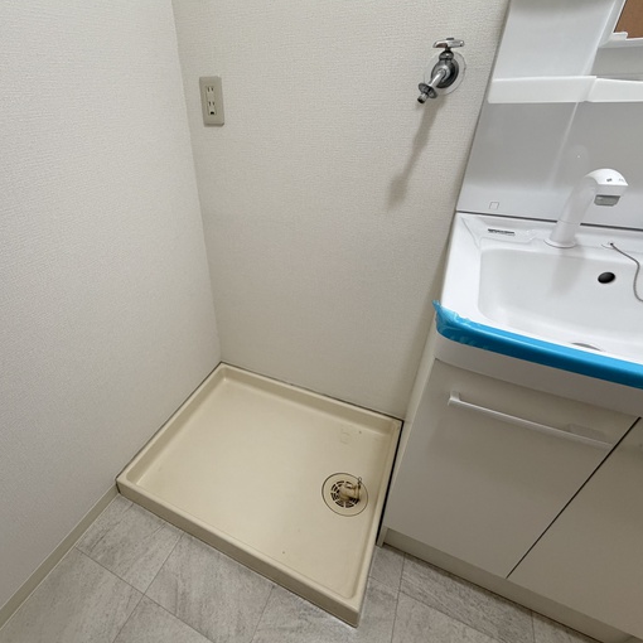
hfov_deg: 83.3
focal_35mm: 17
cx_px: 269
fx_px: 357
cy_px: 318
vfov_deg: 84.0
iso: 320
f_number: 2.2
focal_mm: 2.22
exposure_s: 1/60
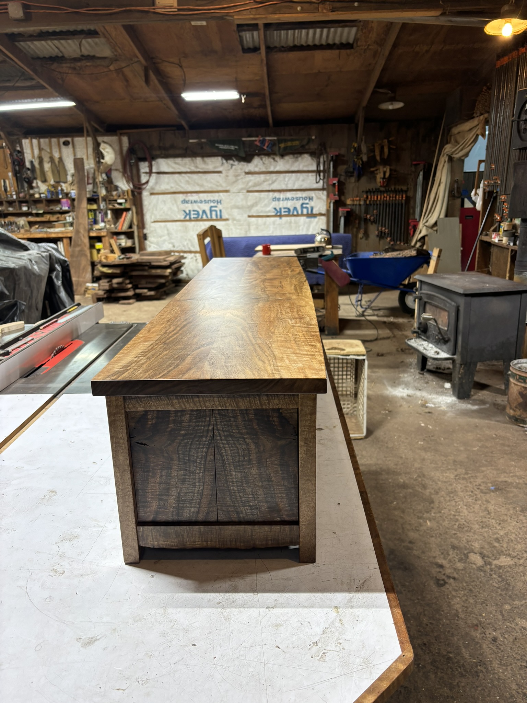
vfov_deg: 67.3
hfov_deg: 53.1
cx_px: 264
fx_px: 528
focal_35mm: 26
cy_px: 352
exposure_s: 1/60
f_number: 1.6
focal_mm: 5.96
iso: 80
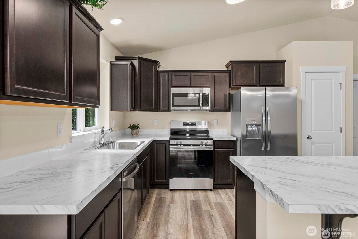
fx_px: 209
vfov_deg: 59.5
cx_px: 179
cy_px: 120
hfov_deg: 81.2
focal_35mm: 21
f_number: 7.1
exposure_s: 1/60
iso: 200
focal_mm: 21
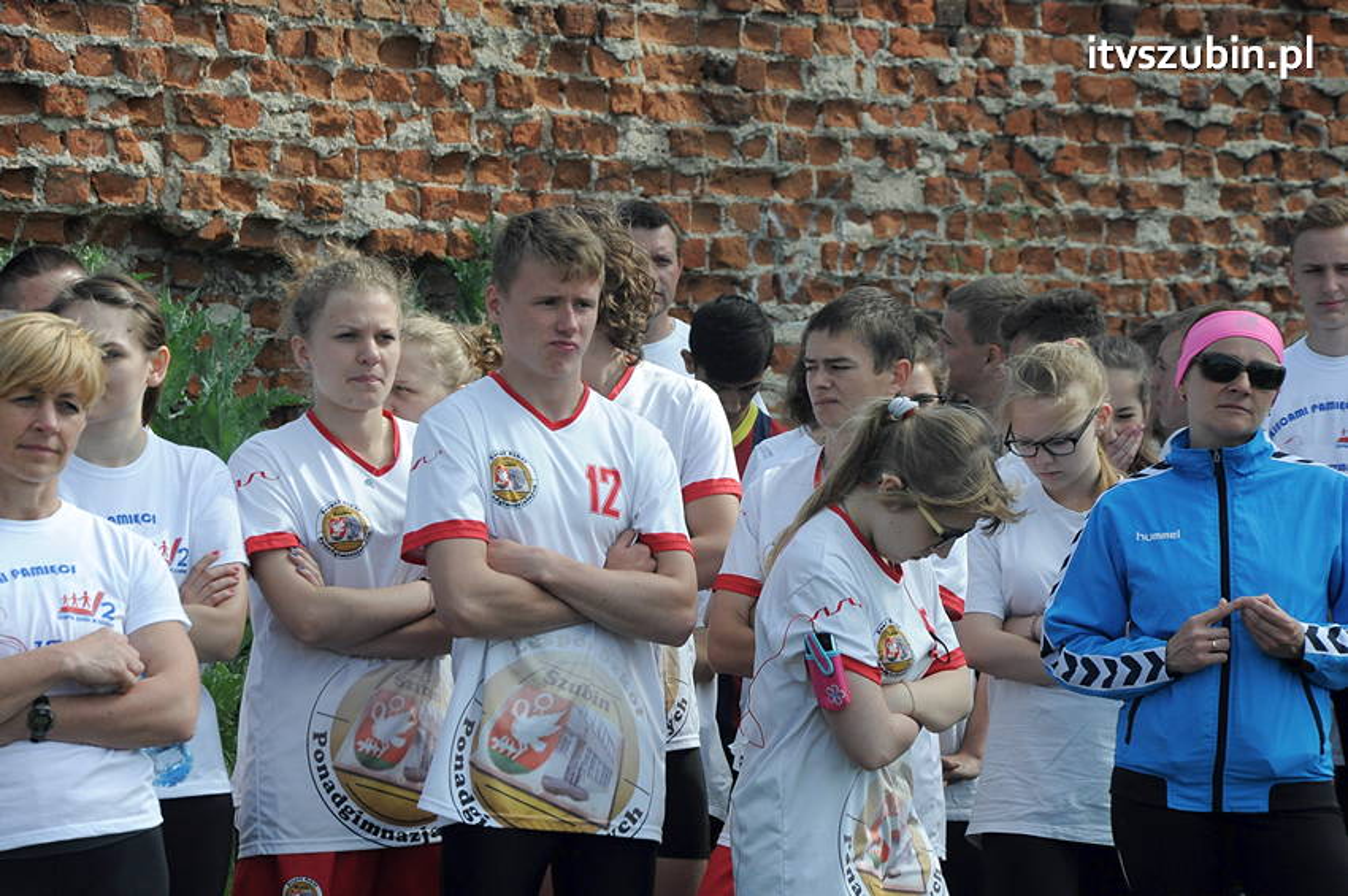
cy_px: 448
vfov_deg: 8.7
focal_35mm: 158
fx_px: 5892
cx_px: 674
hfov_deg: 13.1
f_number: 9
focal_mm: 105
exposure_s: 1/1250
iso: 800
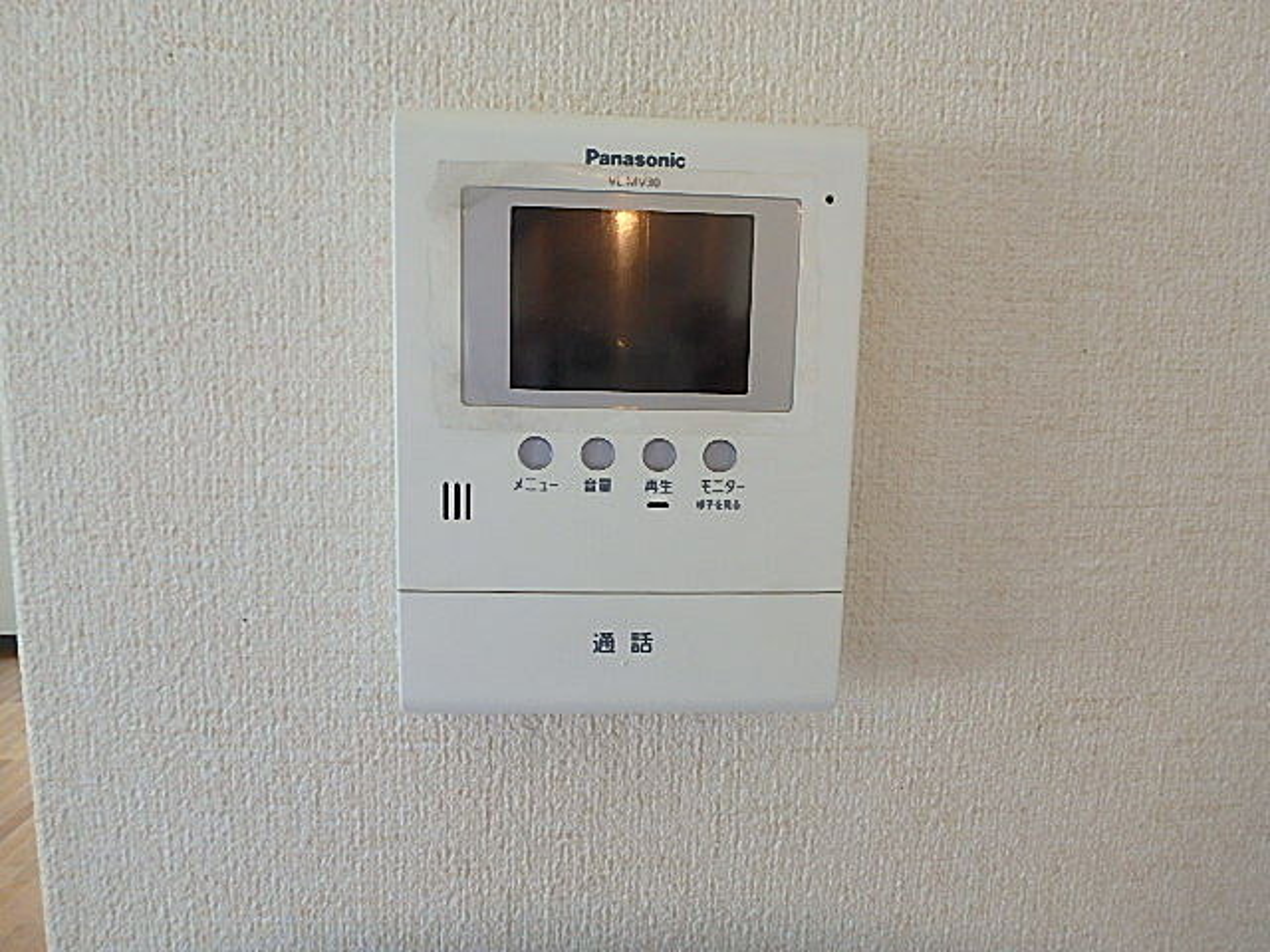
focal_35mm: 21
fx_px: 770
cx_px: 635
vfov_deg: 63.4
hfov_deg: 79.0
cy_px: 476
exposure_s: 1/30
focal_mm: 3.7
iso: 320
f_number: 3.5
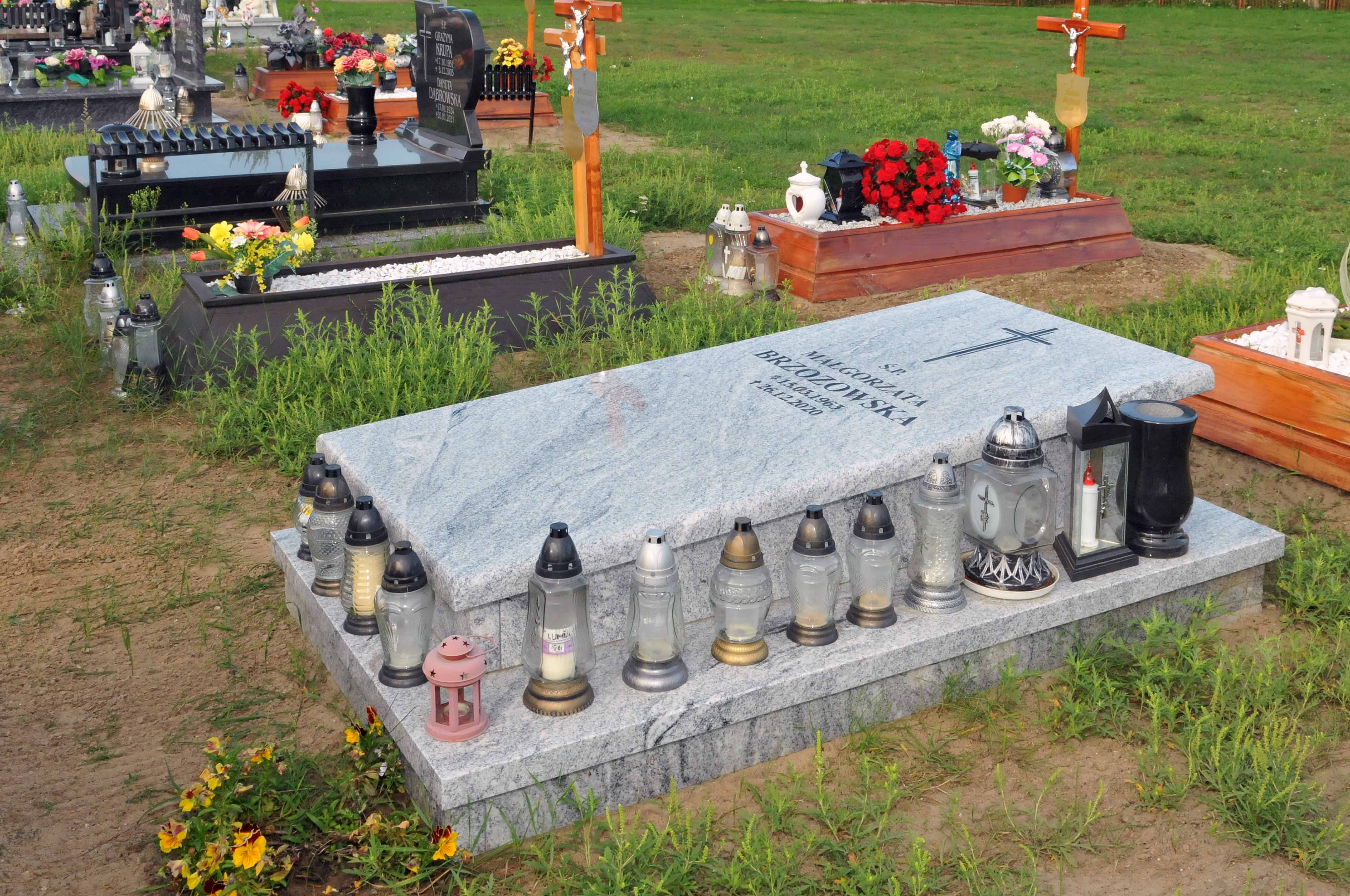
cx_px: 675
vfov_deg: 39.9
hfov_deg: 57.3
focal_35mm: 33
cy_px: 448
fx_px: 1236
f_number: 10
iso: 1000
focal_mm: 22
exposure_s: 1/250
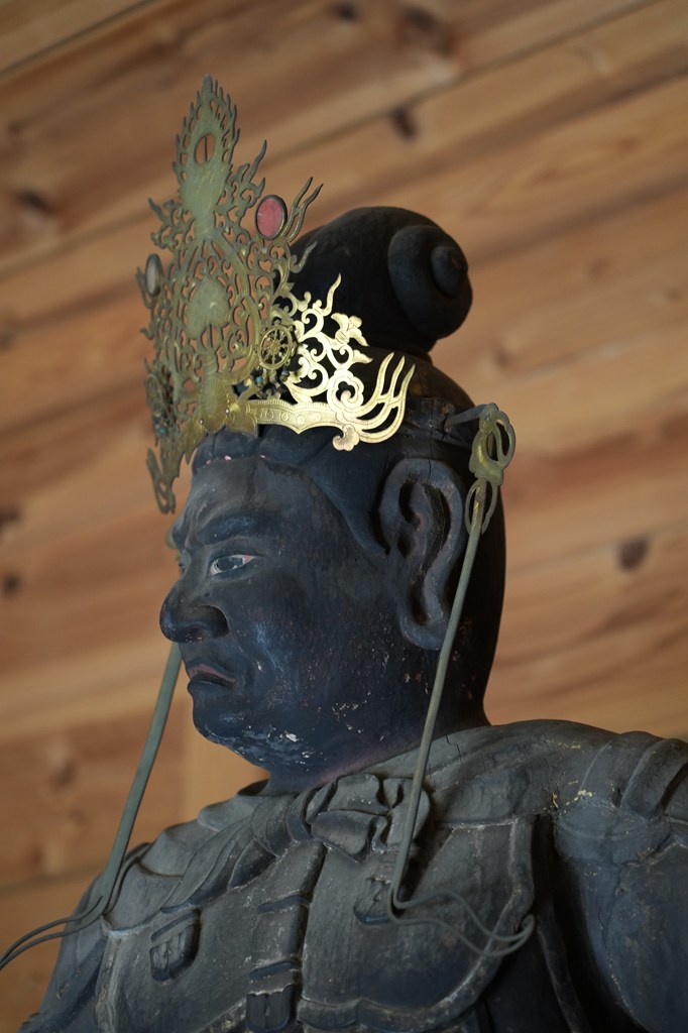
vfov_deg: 19.5
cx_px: 344
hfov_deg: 13.0
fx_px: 3012
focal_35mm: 105
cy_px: 516
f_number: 4
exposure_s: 1/160
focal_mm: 105
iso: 1600
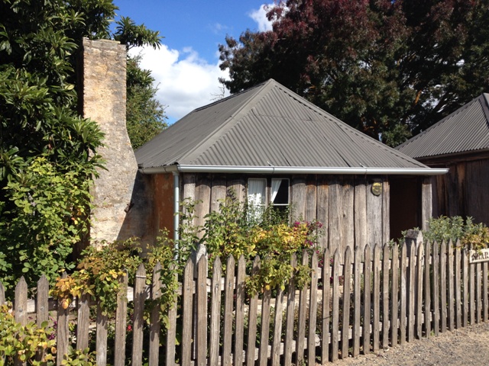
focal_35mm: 35
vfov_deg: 40.7
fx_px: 494
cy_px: 183
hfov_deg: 52.6
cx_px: 244
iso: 50
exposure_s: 1/1416
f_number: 2.4
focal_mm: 4.28
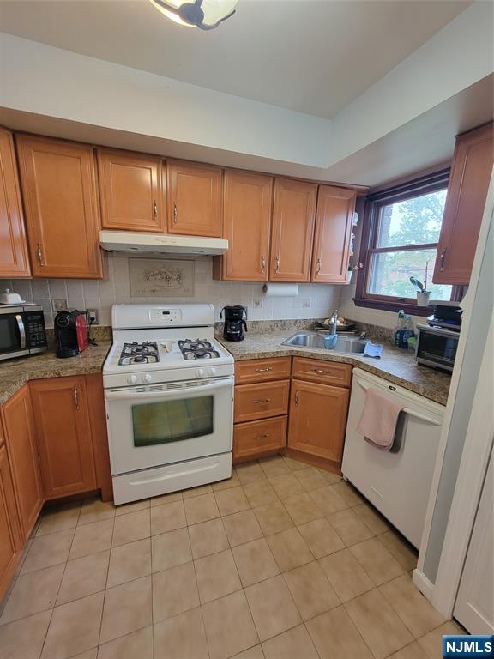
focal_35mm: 13
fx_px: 247
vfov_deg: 106.2
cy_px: 330
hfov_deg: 89.9
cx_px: 247
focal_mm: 2.2
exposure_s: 1/60
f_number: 2.2
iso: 250
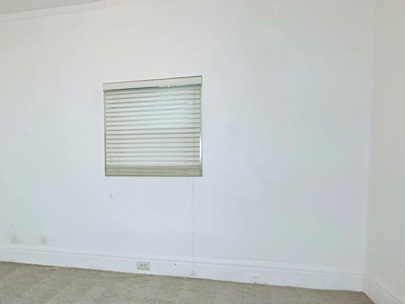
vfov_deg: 44.0
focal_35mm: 32
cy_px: 175
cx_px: 73
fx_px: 374
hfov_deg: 52.6
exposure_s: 1/60
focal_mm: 2.22
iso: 640
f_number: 2.2
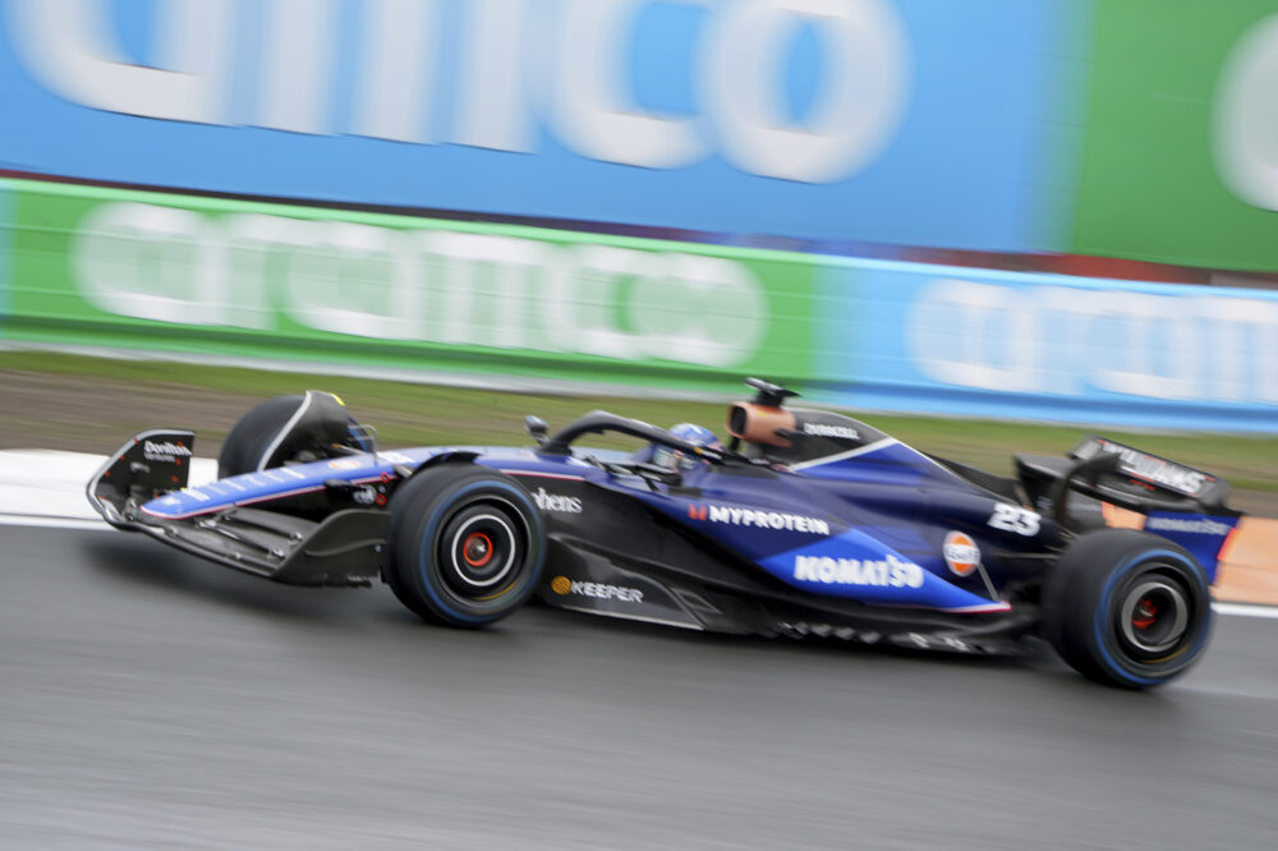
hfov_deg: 10.3
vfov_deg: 6.9
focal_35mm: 200
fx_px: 7097
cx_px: 639
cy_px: 426
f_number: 8
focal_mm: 200
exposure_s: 1/100
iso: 125
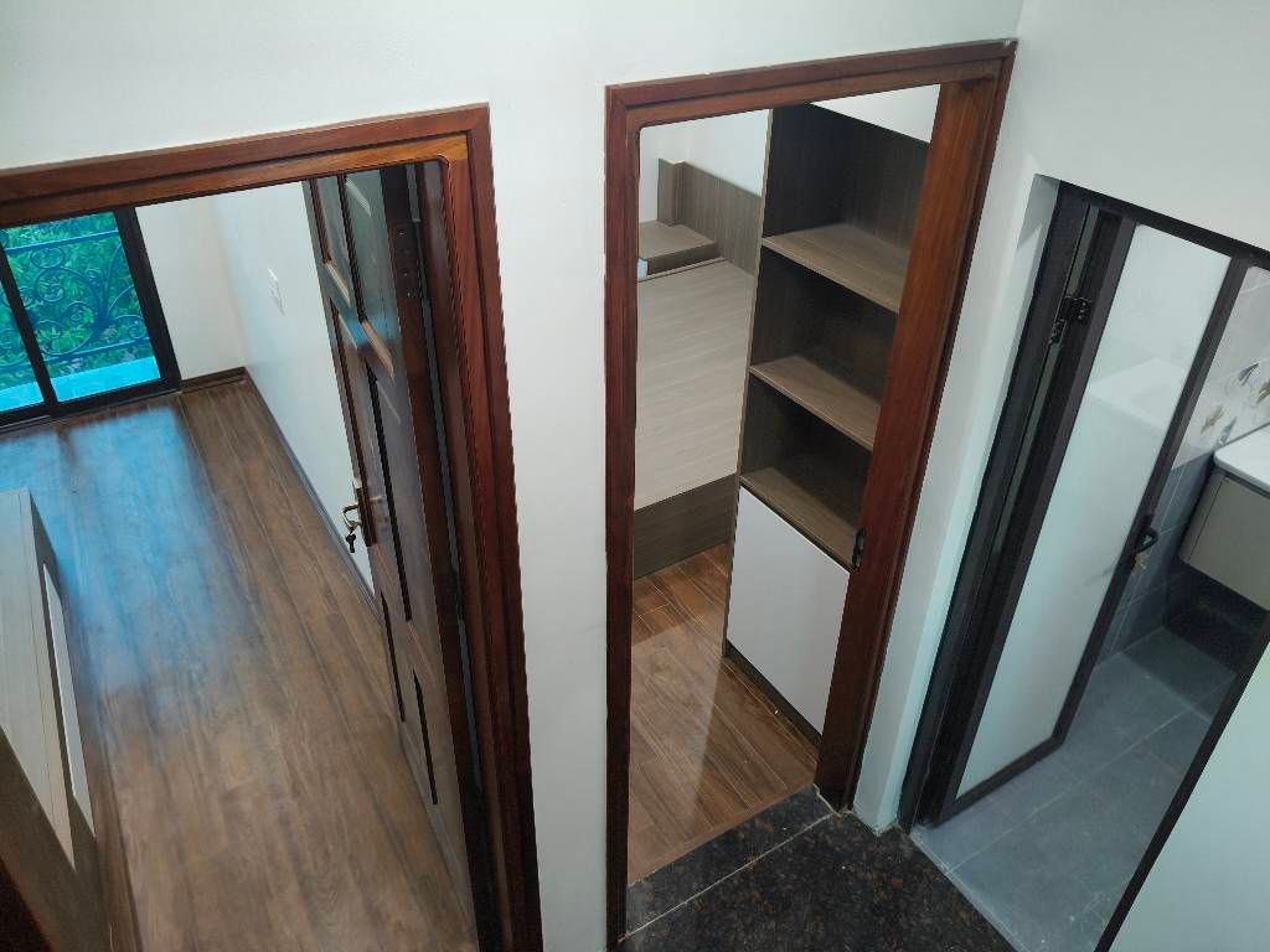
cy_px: 476
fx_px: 954
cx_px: 635
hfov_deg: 67.3
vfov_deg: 53.1
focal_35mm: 26
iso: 160
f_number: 1.8
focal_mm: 4.84
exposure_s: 1/101
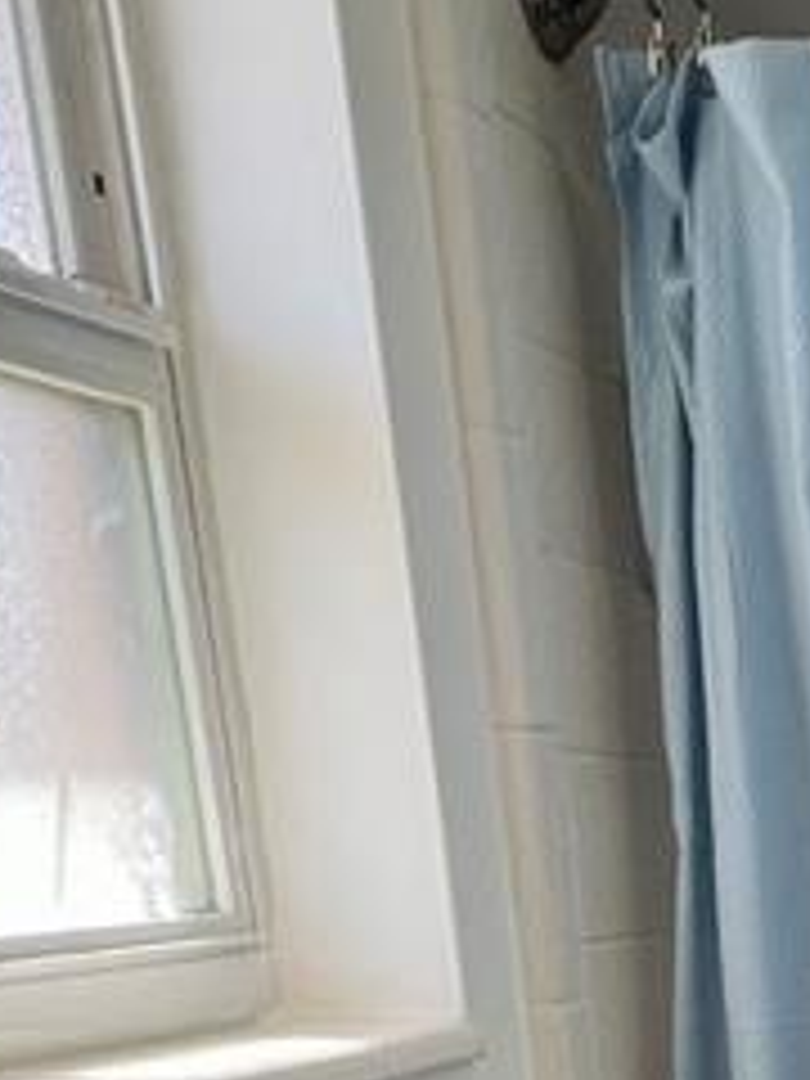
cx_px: 1238
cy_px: 1575
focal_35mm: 65
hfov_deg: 19.5
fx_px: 2028
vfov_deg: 24.1
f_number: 1.8
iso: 64
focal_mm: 1.57
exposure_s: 1/120
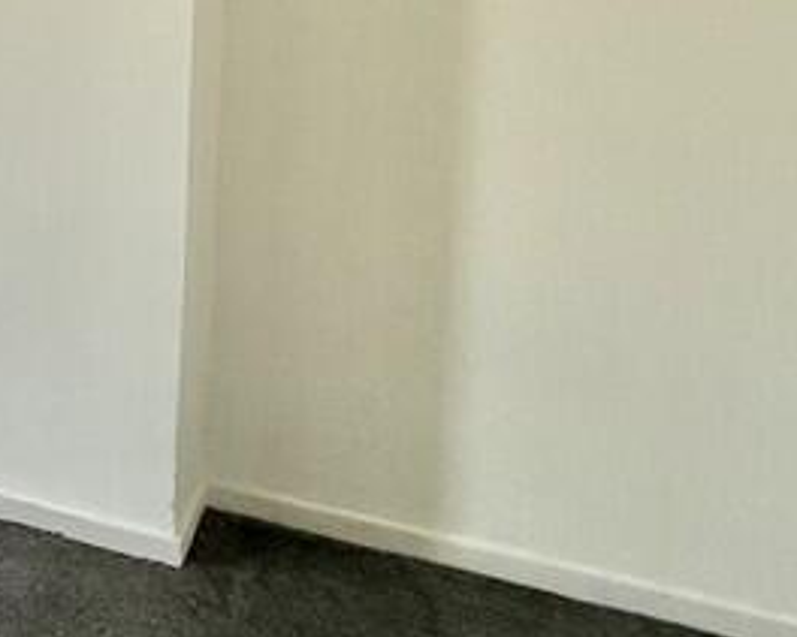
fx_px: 1250
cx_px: -552
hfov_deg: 23.3
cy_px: -9
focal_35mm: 53
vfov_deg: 26.9
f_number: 2.2
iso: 320
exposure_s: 1/75
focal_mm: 2.22
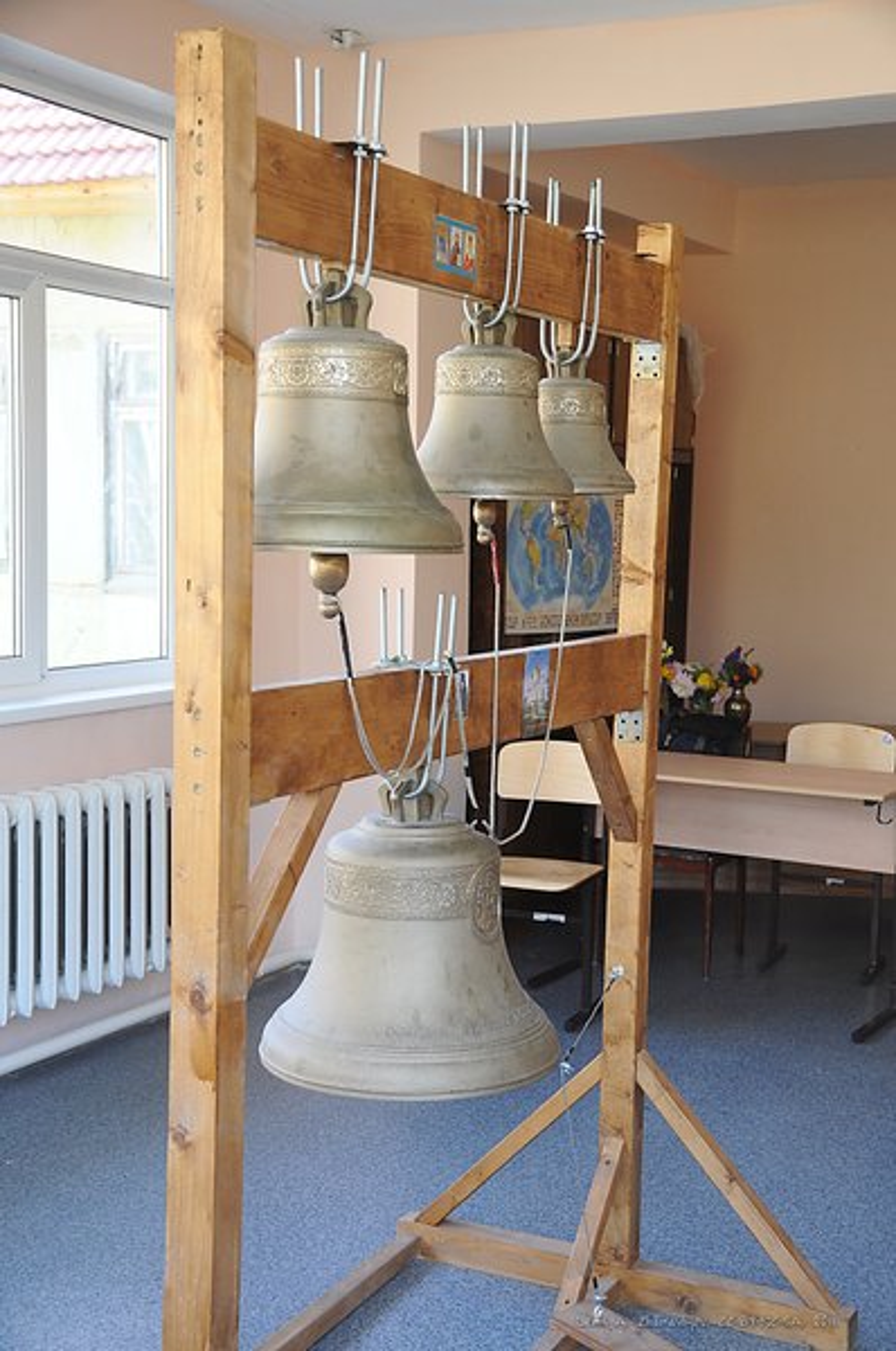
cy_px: 676
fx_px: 1910
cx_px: 448
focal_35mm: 51
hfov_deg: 26.4
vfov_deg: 38.9
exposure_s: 1/40
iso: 500
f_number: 6.3
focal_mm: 34
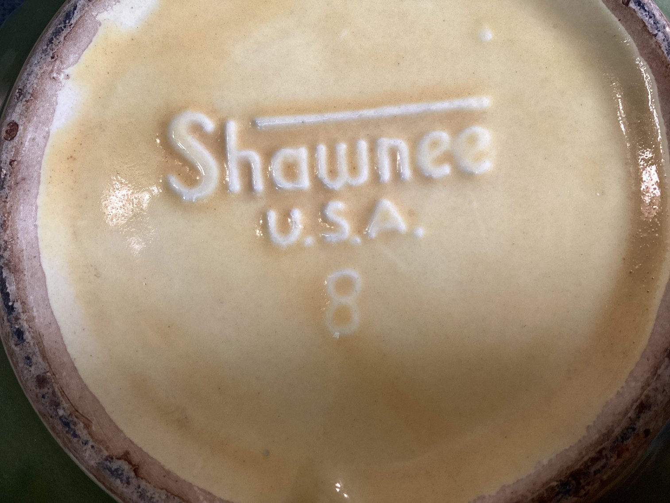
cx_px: 335
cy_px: 252
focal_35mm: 31
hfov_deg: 58.3
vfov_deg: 45.4
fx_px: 600
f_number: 2.4
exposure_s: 1/60
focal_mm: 3.3
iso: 100
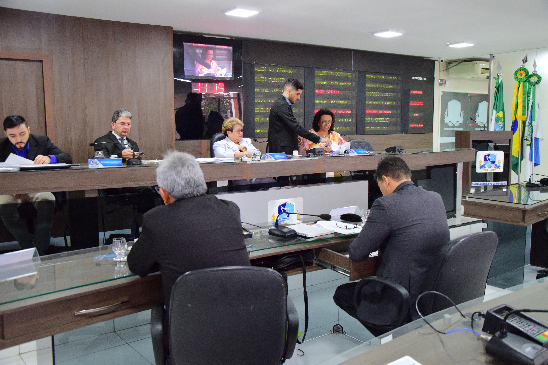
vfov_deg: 40.0
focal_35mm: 33
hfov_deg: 57.2
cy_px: 182
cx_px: 274
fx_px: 502
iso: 2000
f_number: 3.8
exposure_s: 1/100
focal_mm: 22
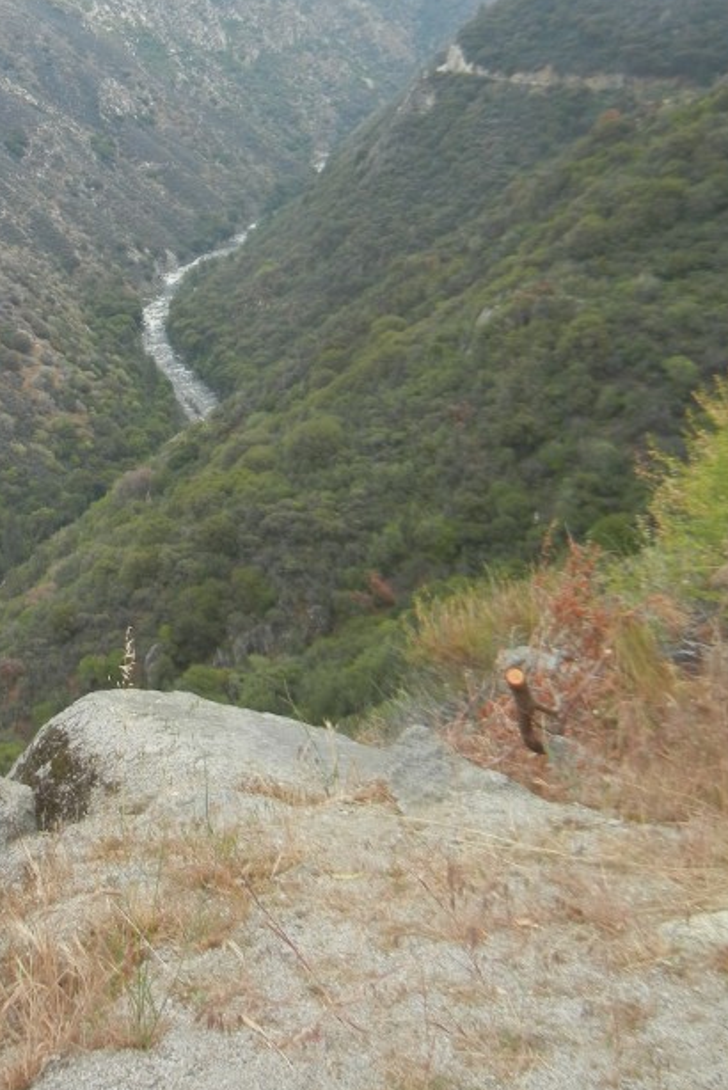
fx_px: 1575
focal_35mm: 52
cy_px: 247
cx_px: 208
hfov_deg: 25.8
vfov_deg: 37.1
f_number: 3.5
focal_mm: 5.4
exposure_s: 1/710
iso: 160
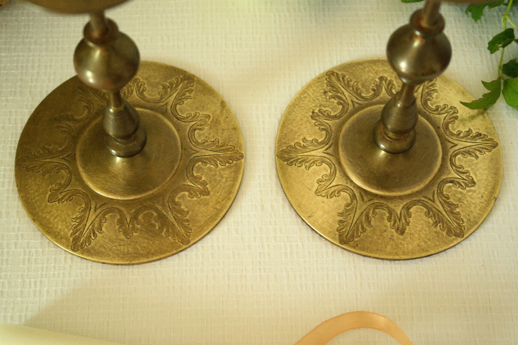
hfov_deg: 34.5
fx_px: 834
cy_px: 172
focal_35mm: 58
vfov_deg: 23.4
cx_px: 259
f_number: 5.6
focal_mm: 38
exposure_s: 1/40
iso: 800
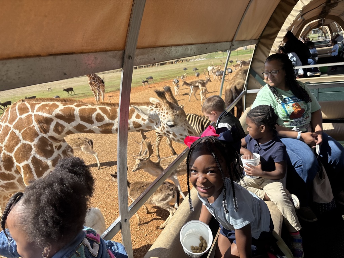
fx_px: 258
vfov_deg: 53.1
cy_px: 129
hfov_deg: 67.3
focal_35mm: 26
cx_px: 172
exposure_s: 1/1845
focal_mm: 5.96
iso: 50
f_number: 1.6
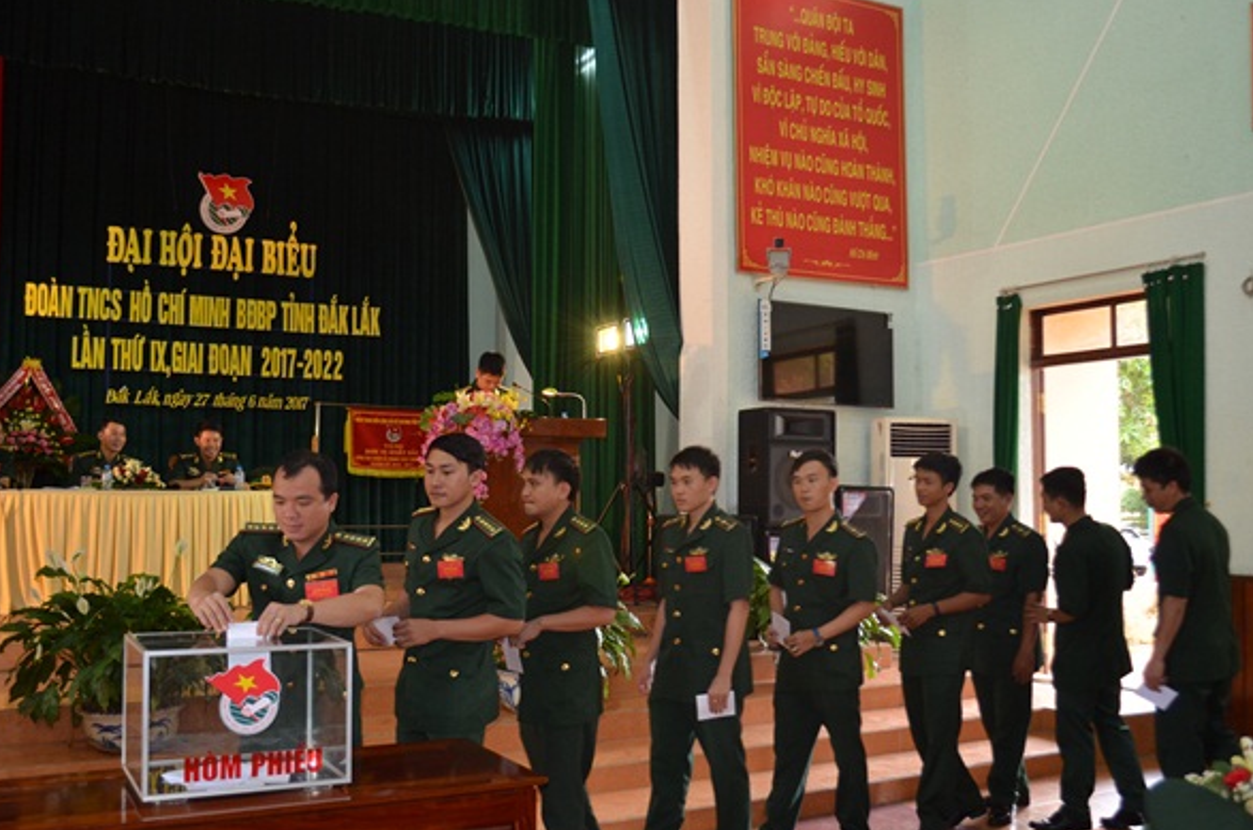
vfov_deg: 36.7
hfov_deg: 53.2
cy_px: 440
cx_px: 583
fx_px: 1251
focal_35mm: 36
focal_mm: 22
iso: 800
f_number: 3.8
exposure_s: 1/60
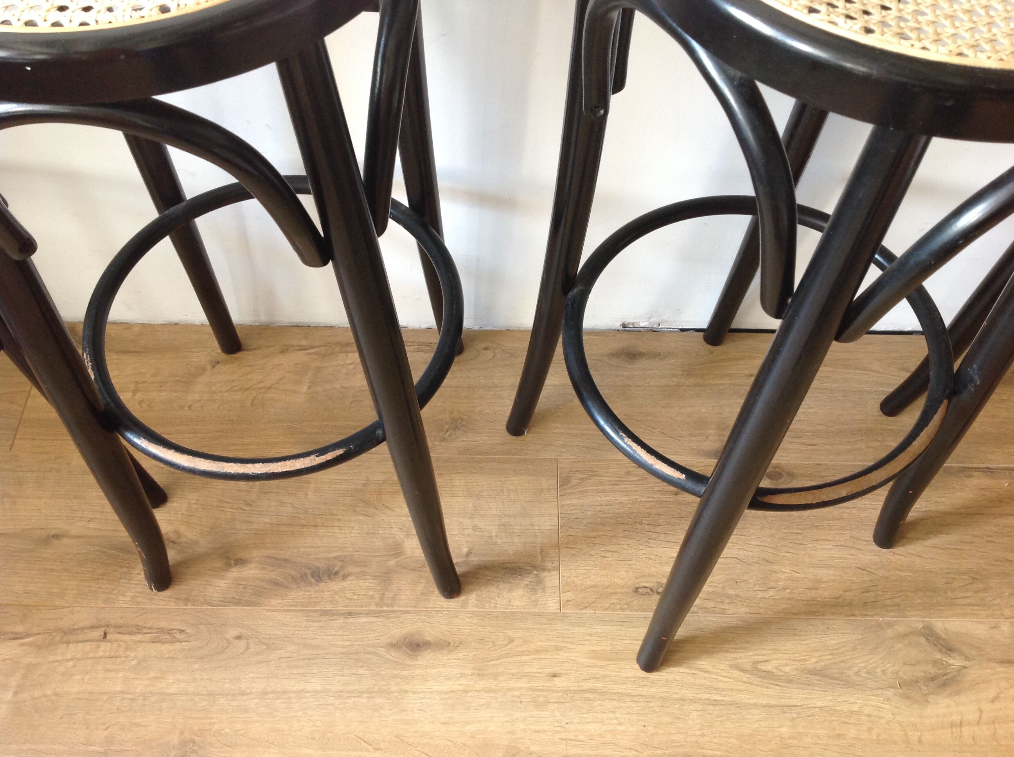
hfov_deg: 52.7
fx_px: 1024
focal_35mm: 35
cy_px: 378
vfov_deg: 40.6
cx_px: 507
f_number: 2.4
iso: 100
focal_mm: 4.28
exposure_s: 1/15
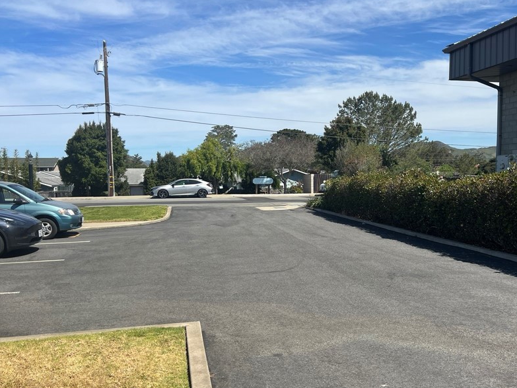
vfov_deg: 41.8
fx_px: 508
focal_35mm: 34
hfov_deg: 53.8
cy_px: 207
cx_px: 294
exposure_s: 1/5076
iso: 50
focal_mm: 5.7
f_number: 1.5
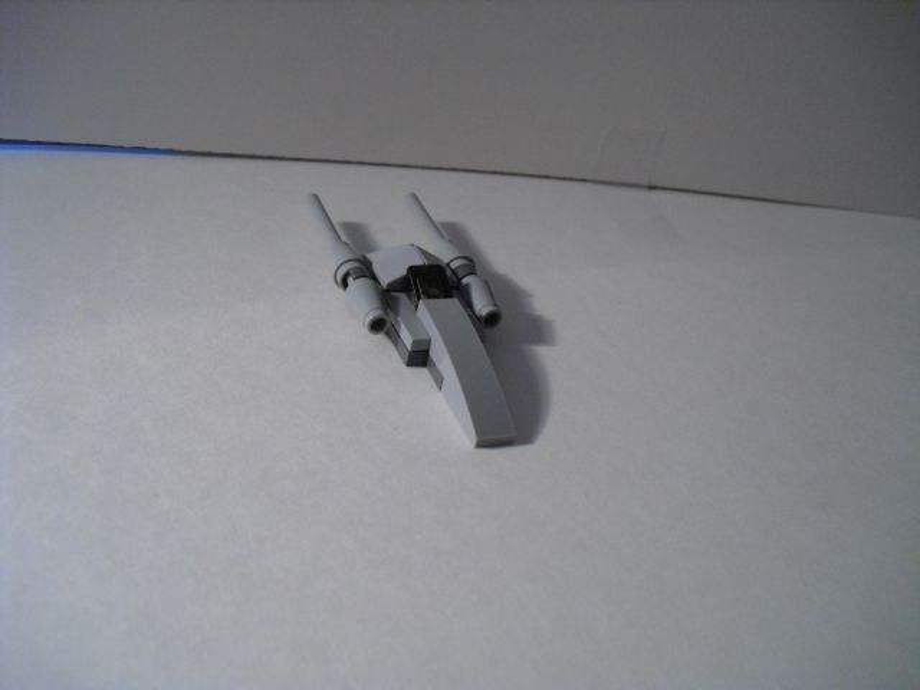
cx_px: 460
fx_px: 957
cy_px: 345
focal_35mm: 36
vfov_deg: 39.7
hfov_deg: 51.4
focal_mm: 6.3
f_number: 3.1
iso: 400
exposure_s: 1/100
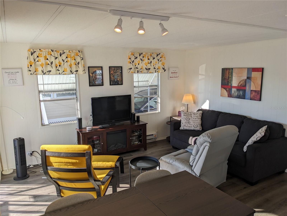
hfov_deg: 65.3
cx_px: 144
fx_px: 224
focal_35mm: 27
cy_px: 108
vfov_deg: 51.4
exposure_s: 1/806
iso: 59
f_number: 1.73
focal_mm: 4.38
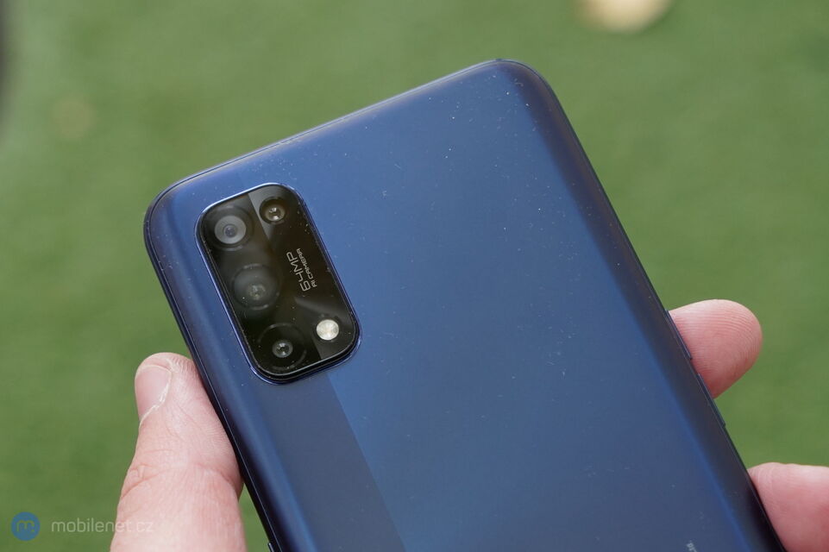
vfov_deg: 21.2
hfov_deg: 31.4
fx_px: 1473
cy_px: 276
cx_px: 414
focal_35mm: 64
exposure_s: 1/200
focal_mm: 64
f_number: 7.1
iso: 1600
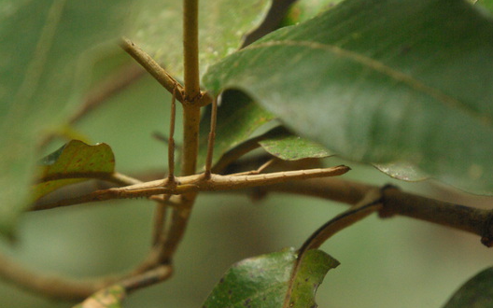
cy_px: 182
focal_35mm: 575
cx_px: 237
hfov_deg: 3.7
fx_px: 7726
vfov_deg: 2.3
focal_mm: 310
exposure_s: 1/180
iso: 1600
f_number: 6.7
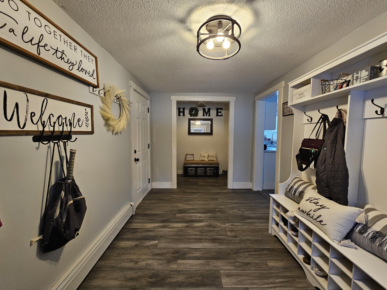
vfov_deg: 89.9
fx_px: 145
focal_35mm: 13
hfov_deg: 106.2
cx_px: 194
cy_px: 145
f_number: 2.2
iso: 200
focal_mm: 2.2
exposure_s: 1/60.2
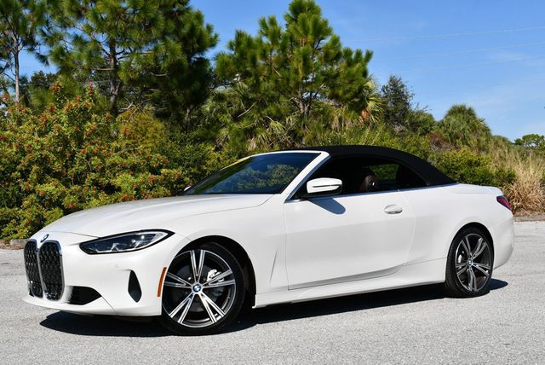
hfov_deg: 38.2
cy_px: 182
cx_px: 272
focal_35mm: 52
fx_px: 788
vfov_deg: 26.0
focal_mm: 26
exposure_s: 1/320
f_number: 9
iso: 100
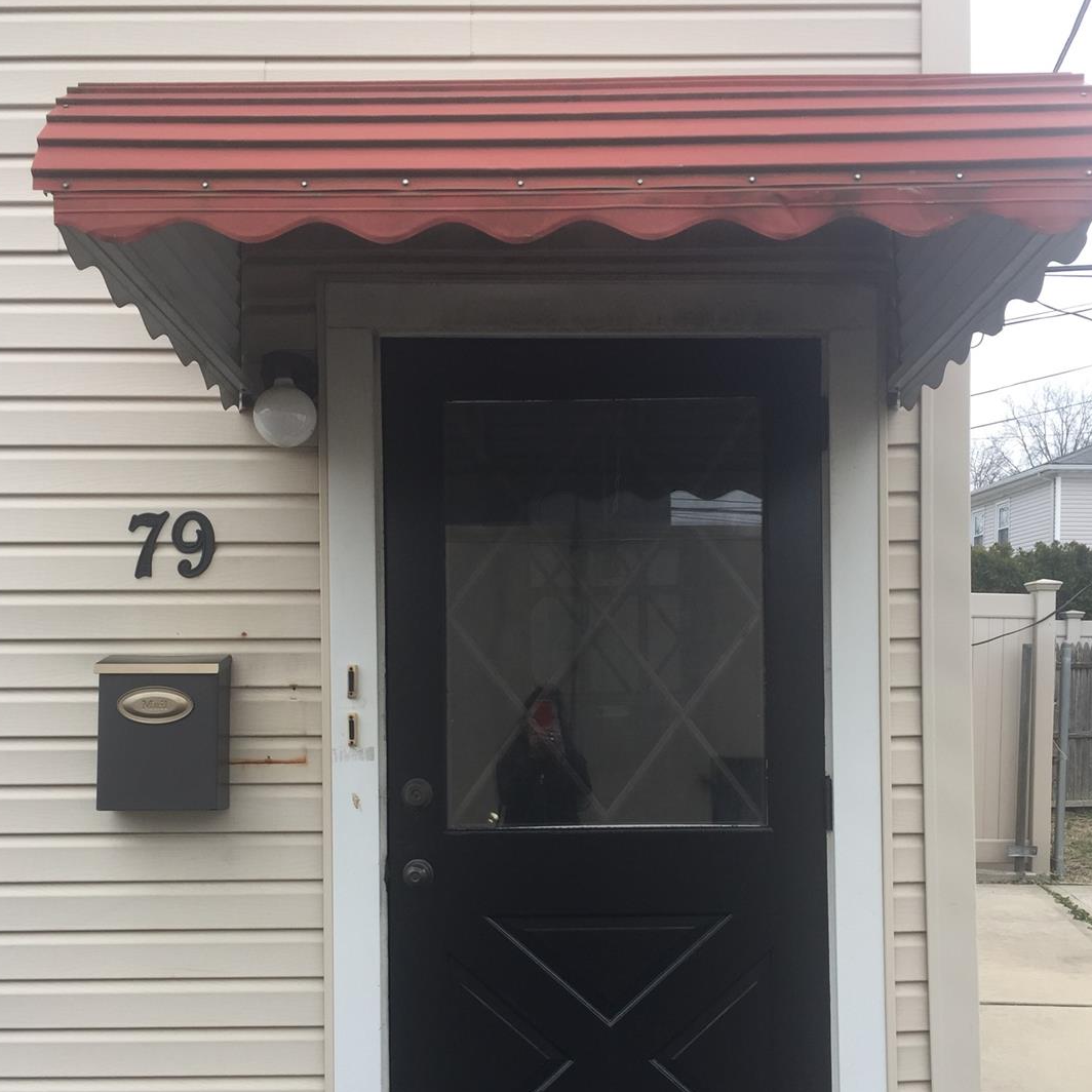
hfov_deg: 44.9
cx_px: 544
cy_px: 686
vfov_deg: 44.5
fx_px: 1321
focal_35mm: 37
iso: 32
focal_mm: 4.15
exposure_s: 1/208
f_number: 2.2
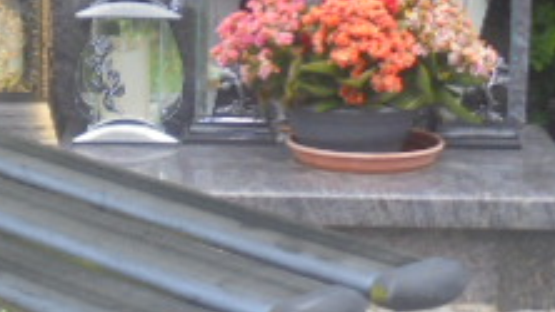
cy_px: 132
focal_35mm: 135
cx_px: 122
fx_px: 1987
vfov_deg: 9.0
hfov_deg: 15.8
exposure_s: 1/30
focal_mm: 7.8
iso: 100
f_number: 4.5
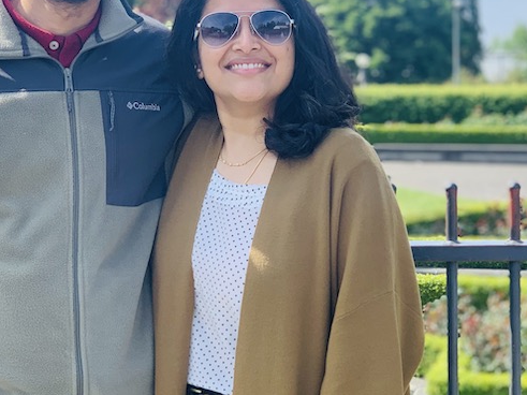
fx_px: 1613
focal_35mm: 106
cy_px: 130
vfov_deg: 13.9
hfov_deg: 18.6
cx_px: 260
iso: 16
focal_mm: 6
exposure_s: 1/410
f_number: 2.4
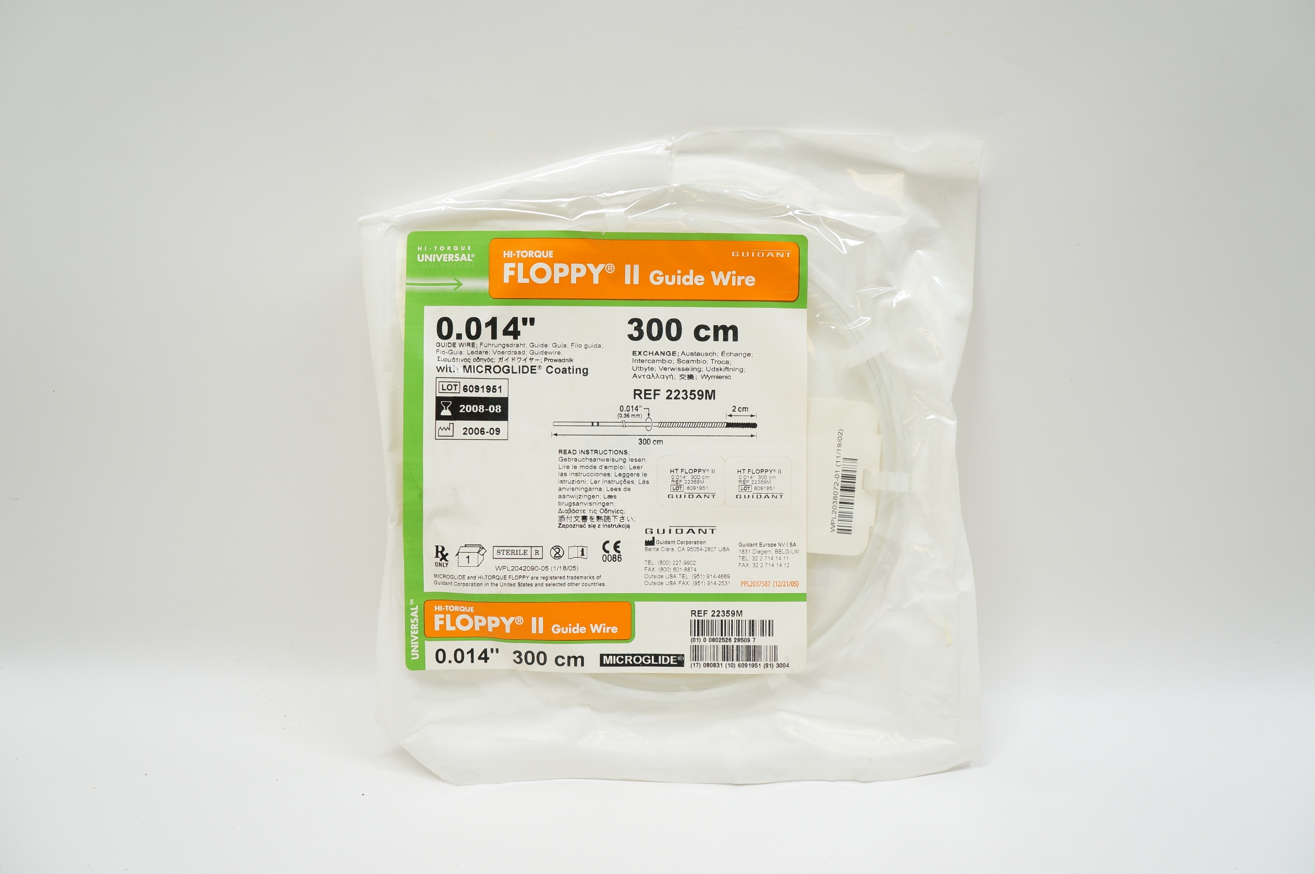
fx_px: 985
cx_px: 658
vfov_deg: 47.8
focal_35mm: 27
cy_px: 437
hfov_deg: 67.4
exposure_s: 1/50
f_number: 7.1
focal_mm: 18
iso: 400
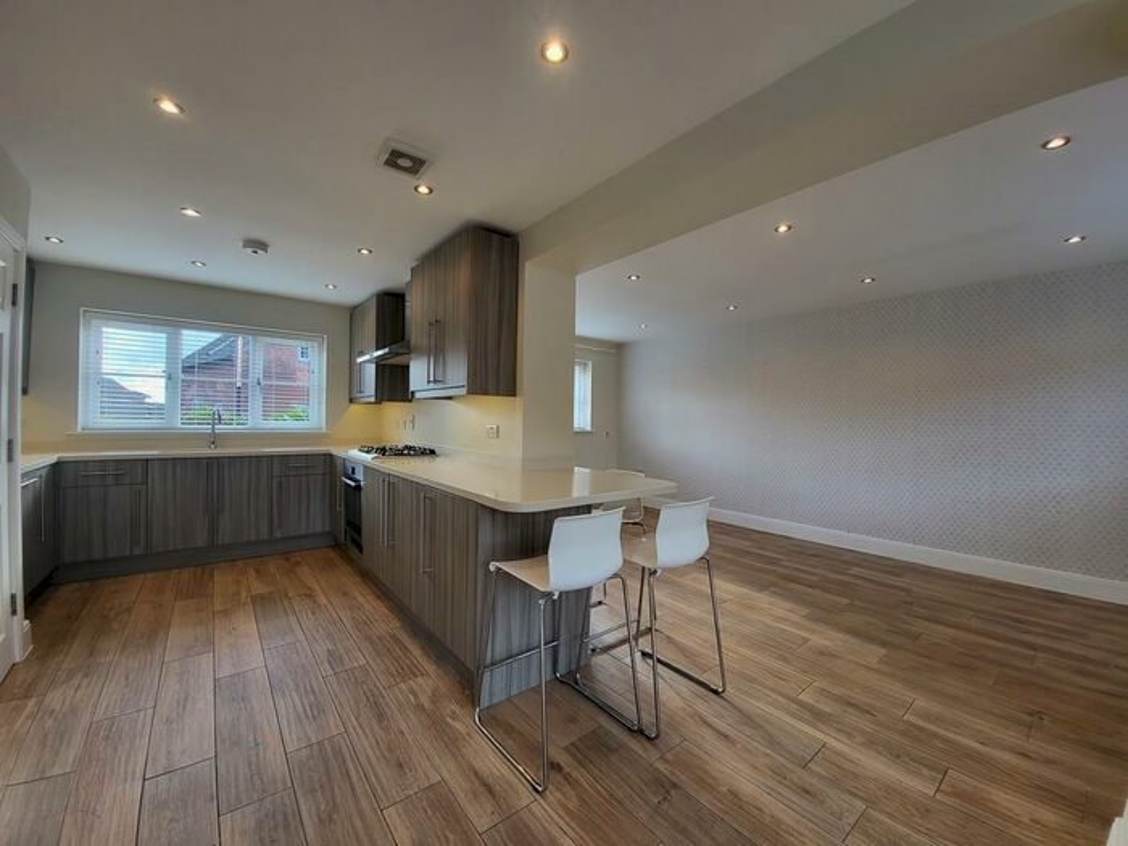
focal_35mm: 13
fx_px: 424
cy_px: 423
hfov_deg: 106.2
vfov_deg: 89.9
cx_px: 564
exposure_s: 1/50
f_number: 2.2
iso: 50
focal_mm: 1.74
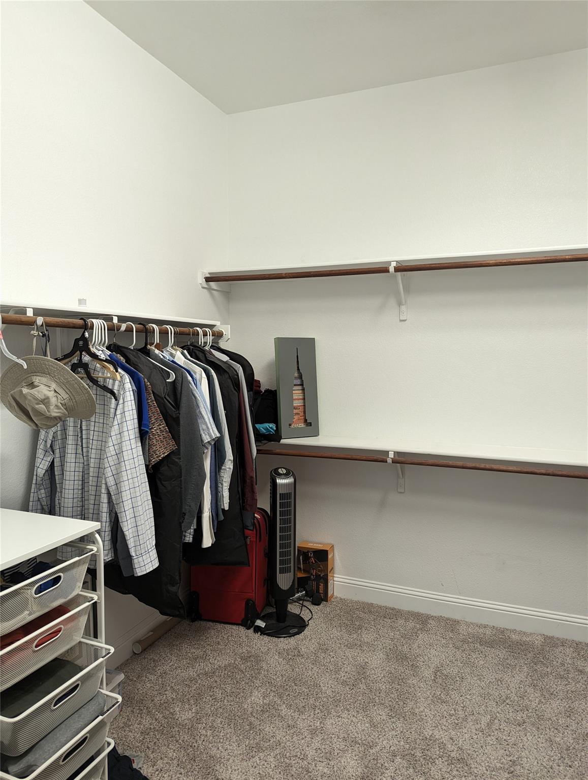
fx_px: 542
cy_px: 390
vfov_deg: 71.5
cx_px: 294
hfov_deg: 56.9
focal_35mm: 24
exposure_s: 1/30
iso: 236
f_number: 1.85
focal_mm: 6.81
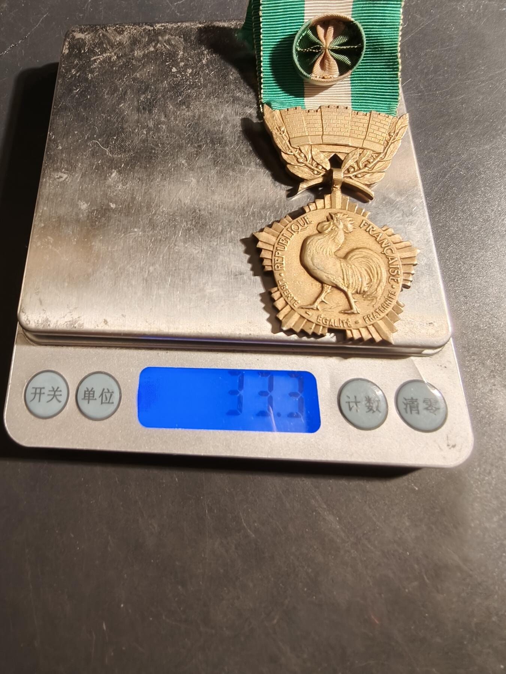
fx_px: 448
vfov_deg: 73.9
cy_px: 337
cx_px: 253
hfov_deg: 58.9
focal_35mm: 23
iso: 160
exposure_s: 1/50.5
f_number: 2
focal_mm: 2.32
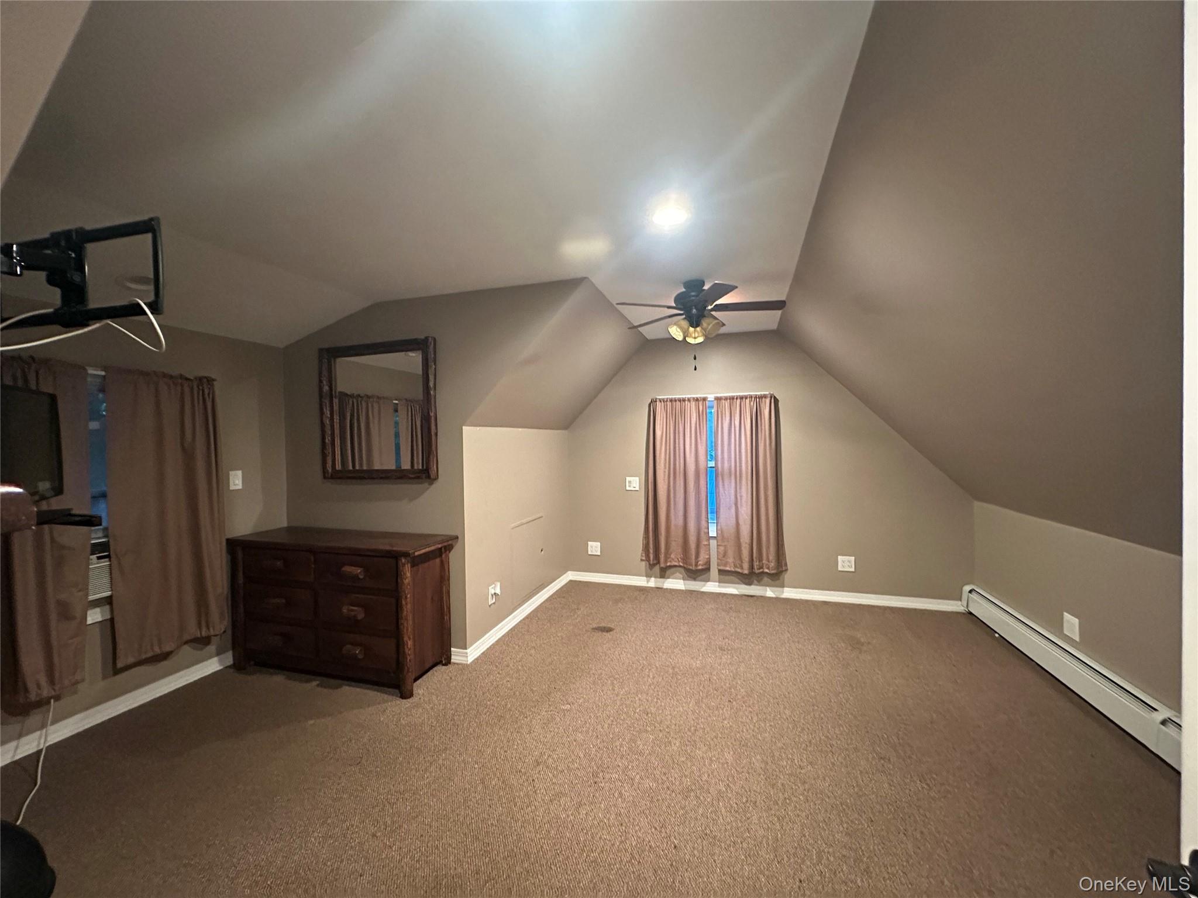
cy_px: 449
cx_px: 599
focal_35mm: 14
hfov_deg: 102.1
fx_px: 485
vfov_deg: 85.7
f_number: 2.2
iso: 1000
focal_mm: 2.22
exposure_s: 1/60
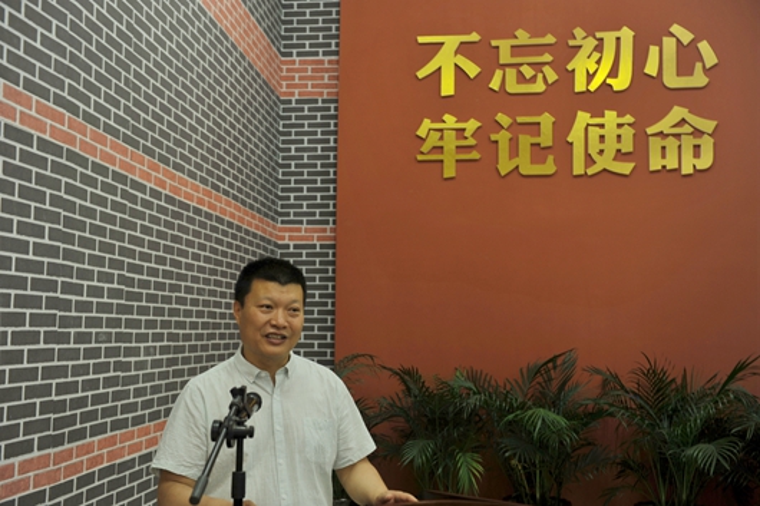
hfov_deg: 44.5
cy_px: 253
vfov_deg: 30.5
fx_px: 929
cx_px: 380
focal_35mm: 44
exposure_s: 1/25
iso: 200
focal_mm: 44
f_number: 3.5
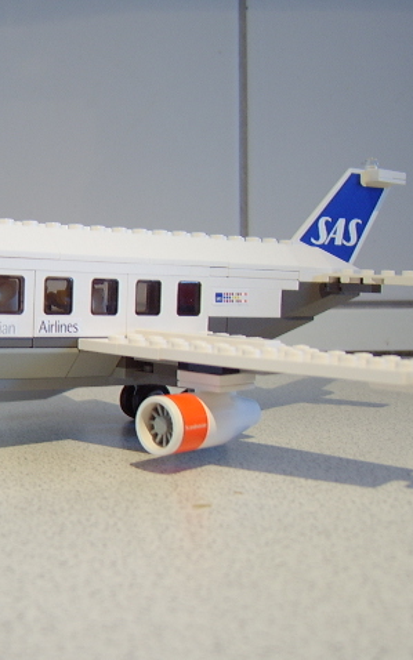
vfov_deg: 45.3
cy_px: 330
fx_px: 792
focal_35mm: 44
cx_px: 155
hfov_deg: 29.1
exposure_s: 1/19
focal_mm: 8.13
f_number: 2.7
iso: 100
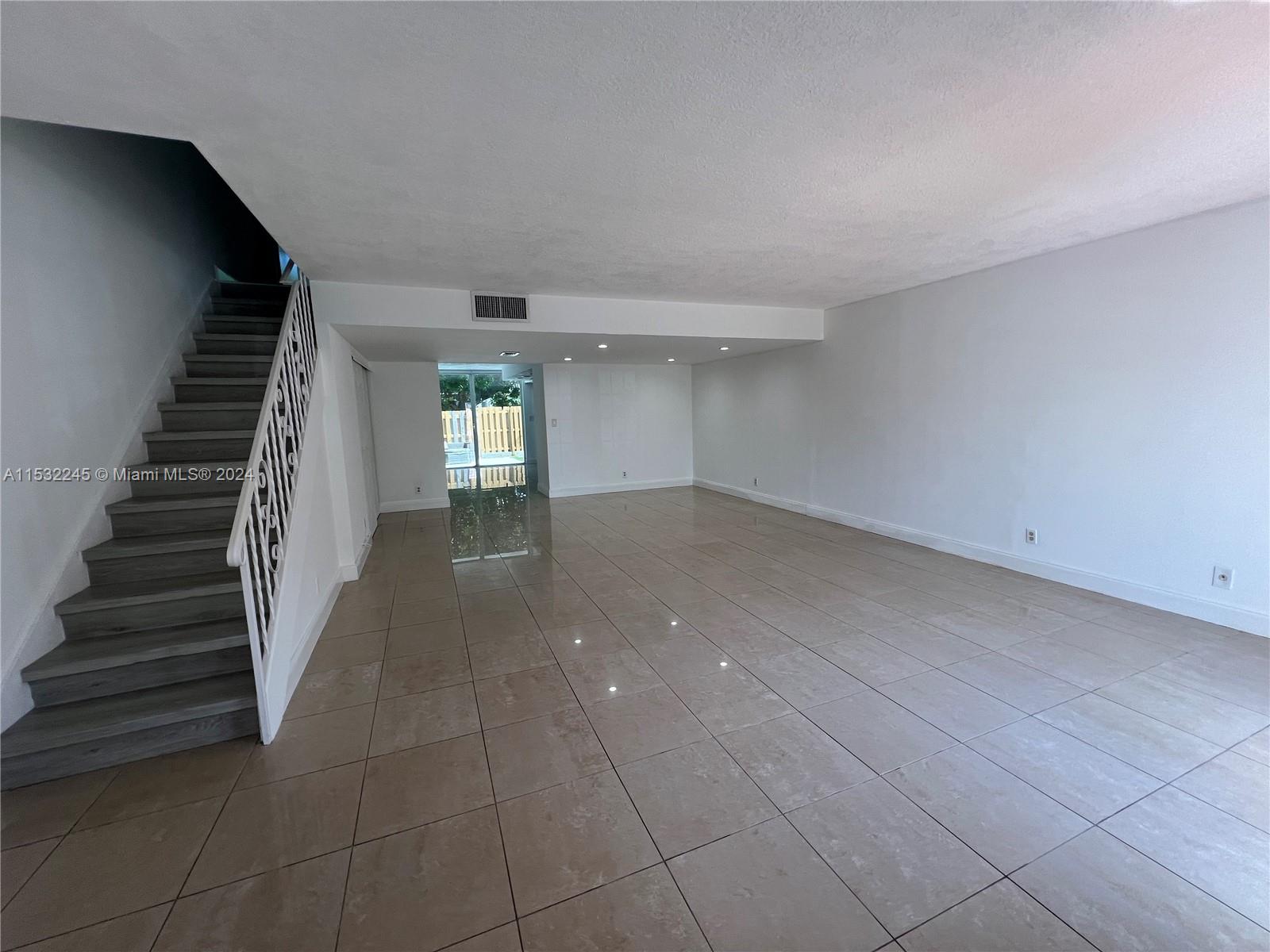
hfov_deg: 106.2
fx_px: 477
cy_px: 476
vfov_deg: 89.9
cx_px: 635
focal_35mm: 13
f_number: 1.8
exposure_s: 1/120
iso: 64
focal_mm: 1.57
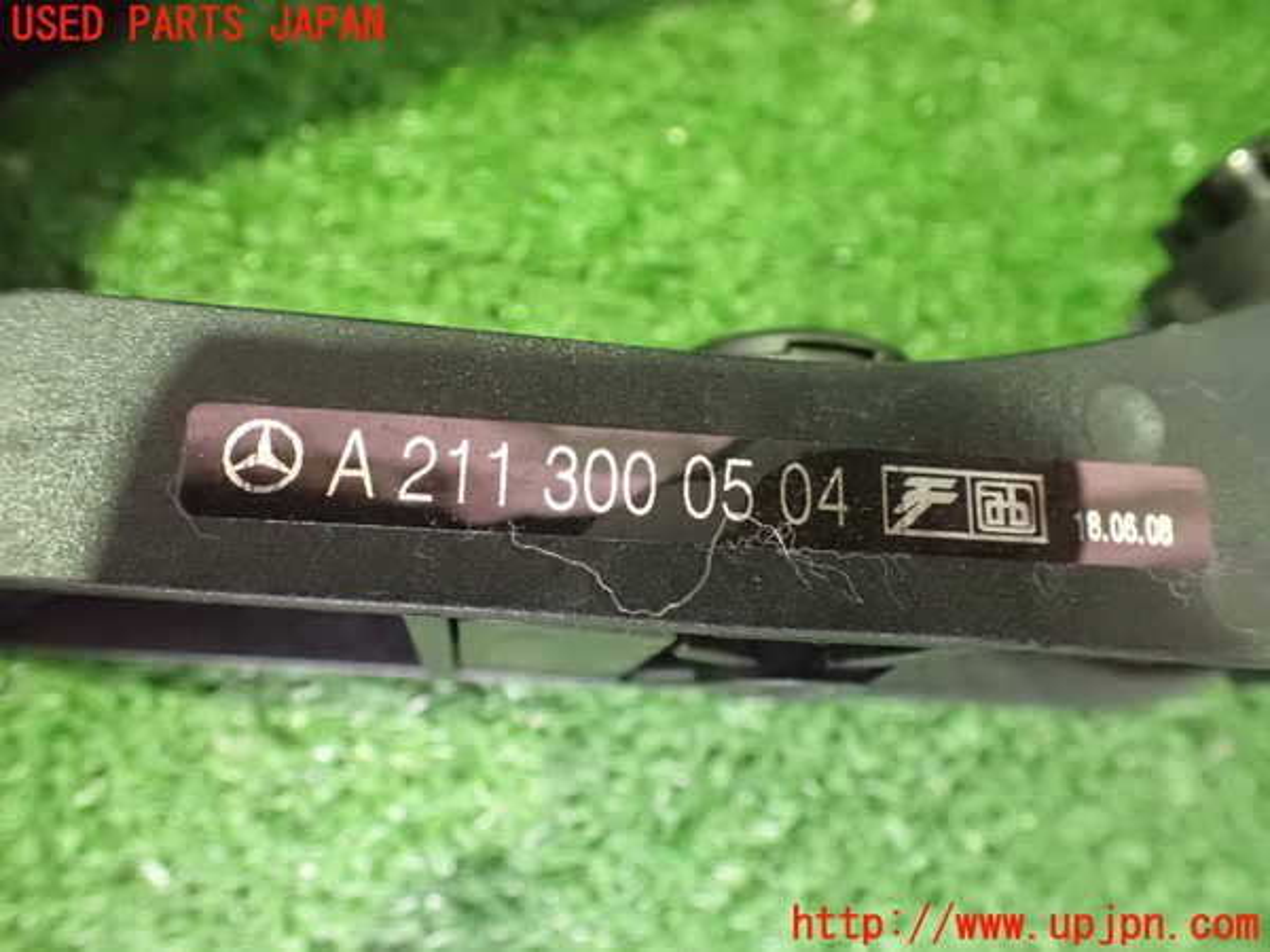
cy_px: 476
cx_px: 635
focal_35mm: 30
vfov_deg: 46.8
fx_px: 1101
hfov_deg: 60.0
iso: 1600
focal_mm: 5.4
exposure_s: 1/20
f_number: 2.3
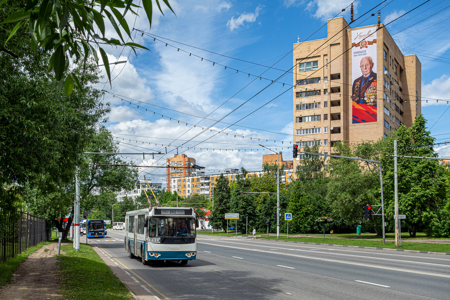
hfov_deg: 47.4
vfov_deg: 32.6
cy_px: 150
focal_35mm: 41
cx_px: 225
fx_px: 512
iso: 125
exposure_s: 1/800
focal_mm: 15.28
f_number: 5.6
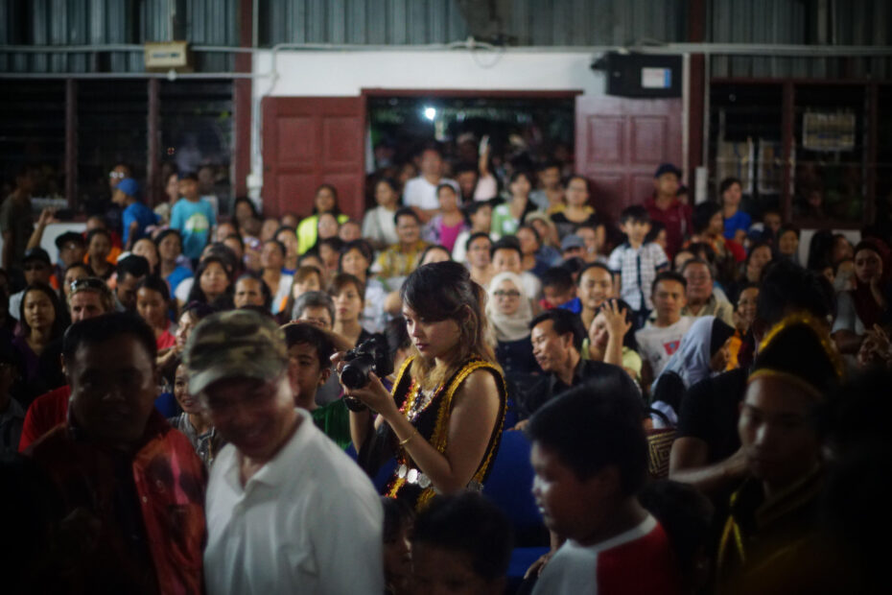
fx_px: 1858
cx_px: 446
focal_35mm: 75
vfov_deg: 18.2
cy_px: 298
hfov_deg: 27.0
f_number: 1.4
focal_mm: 50
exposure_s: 1/200
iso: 1600
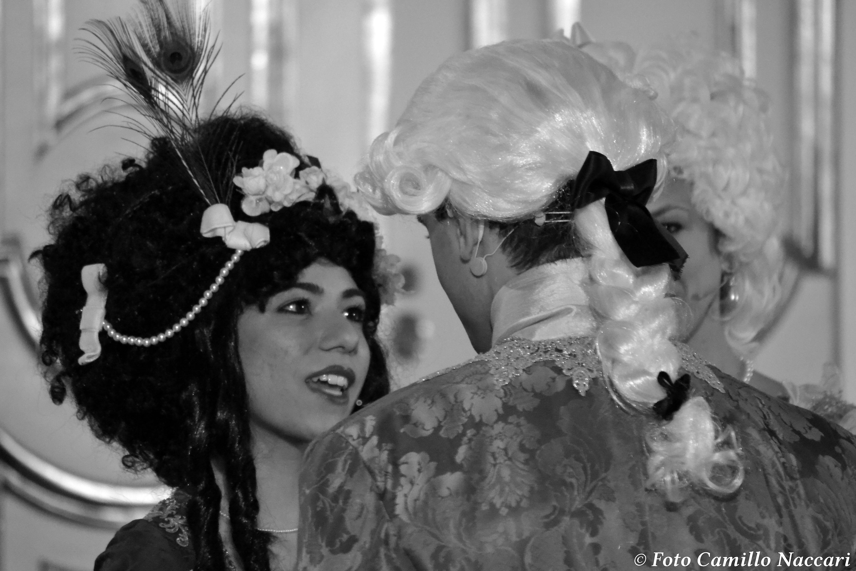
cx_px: 428
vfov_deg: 4.6
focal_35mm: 300
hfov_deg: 6.9
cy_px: 286
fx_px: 7133
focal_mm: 200
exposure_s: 1/40
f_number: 5.6
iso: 3200
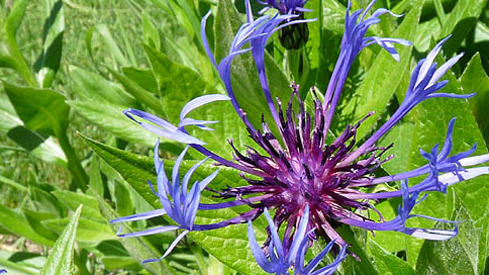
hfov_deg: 29.2
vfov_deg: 16.7
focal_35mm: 72
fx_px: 933
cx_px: 317
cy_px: 154
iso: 100
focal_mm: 5
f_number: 5.6
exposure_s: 1/250
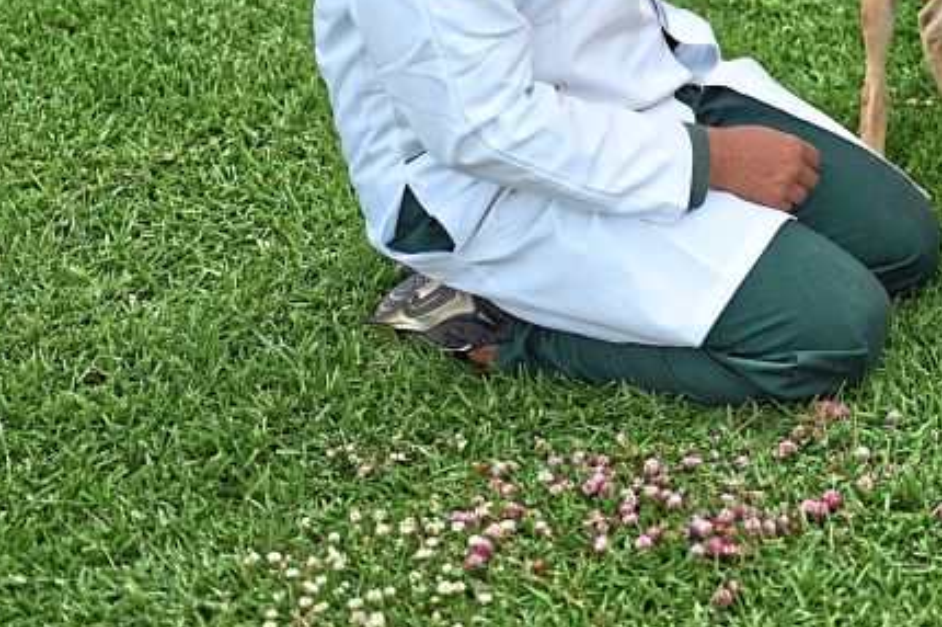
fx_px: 2641
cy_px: -138
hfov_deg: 19.2
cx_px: 1087
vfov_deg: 13.2
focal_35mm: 101
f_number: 1.6
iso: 800
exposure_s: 1/25600
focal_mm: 35
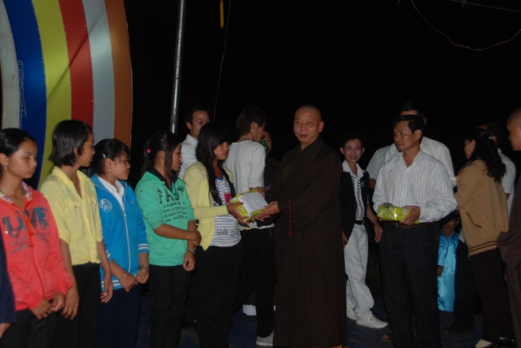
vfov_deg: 28.1
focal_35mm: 48
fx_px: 695
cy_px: 174
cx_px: 260
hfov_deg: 41.1
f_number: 4.2
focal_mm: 32
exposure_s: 1/60
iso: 100
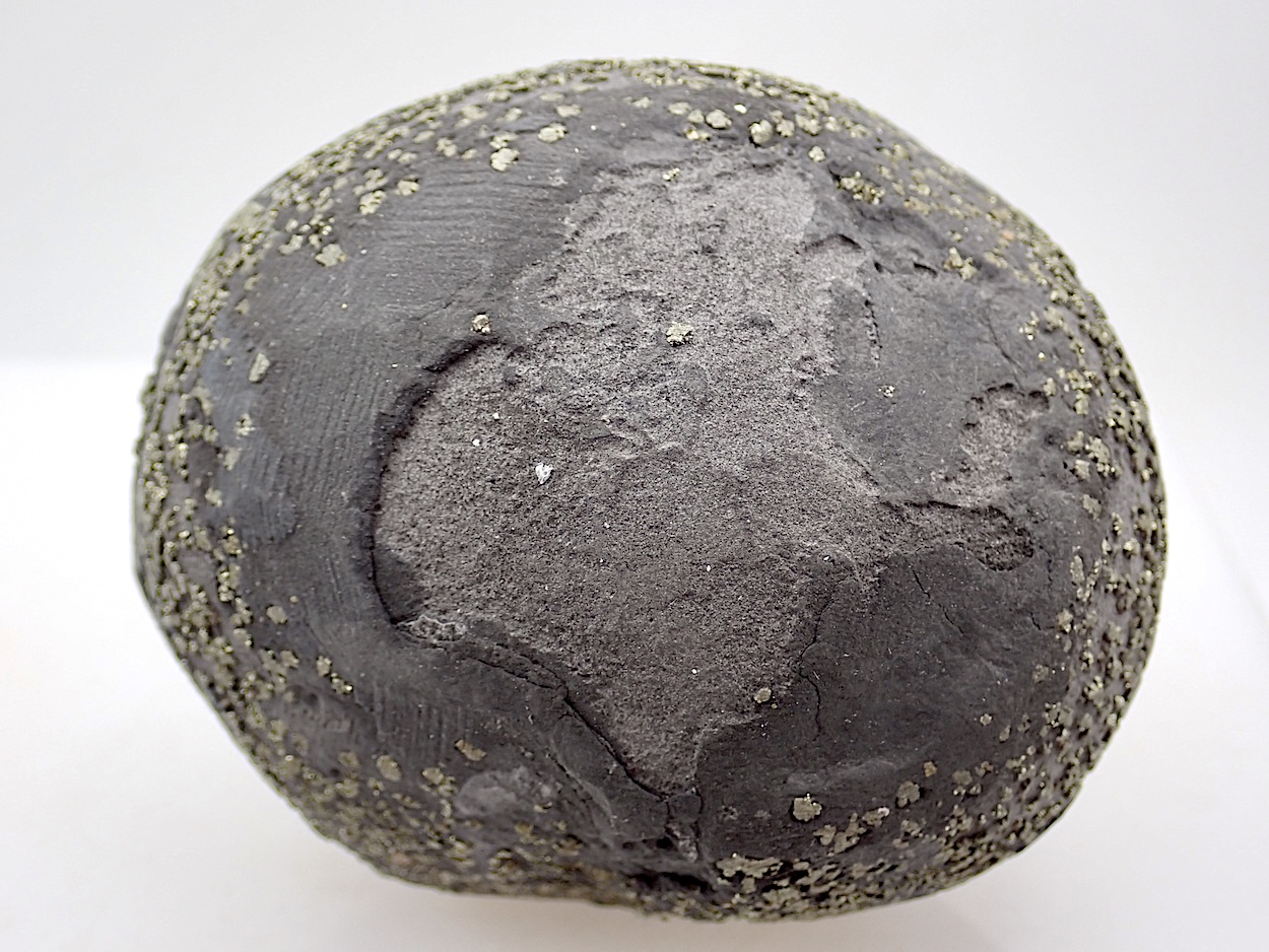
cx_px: 634
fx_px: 1980
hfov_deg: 35.5
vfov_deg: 27.0
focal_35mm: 54
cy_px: 476
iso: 200
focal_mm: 9.65
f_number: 3.3
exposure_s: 1/80
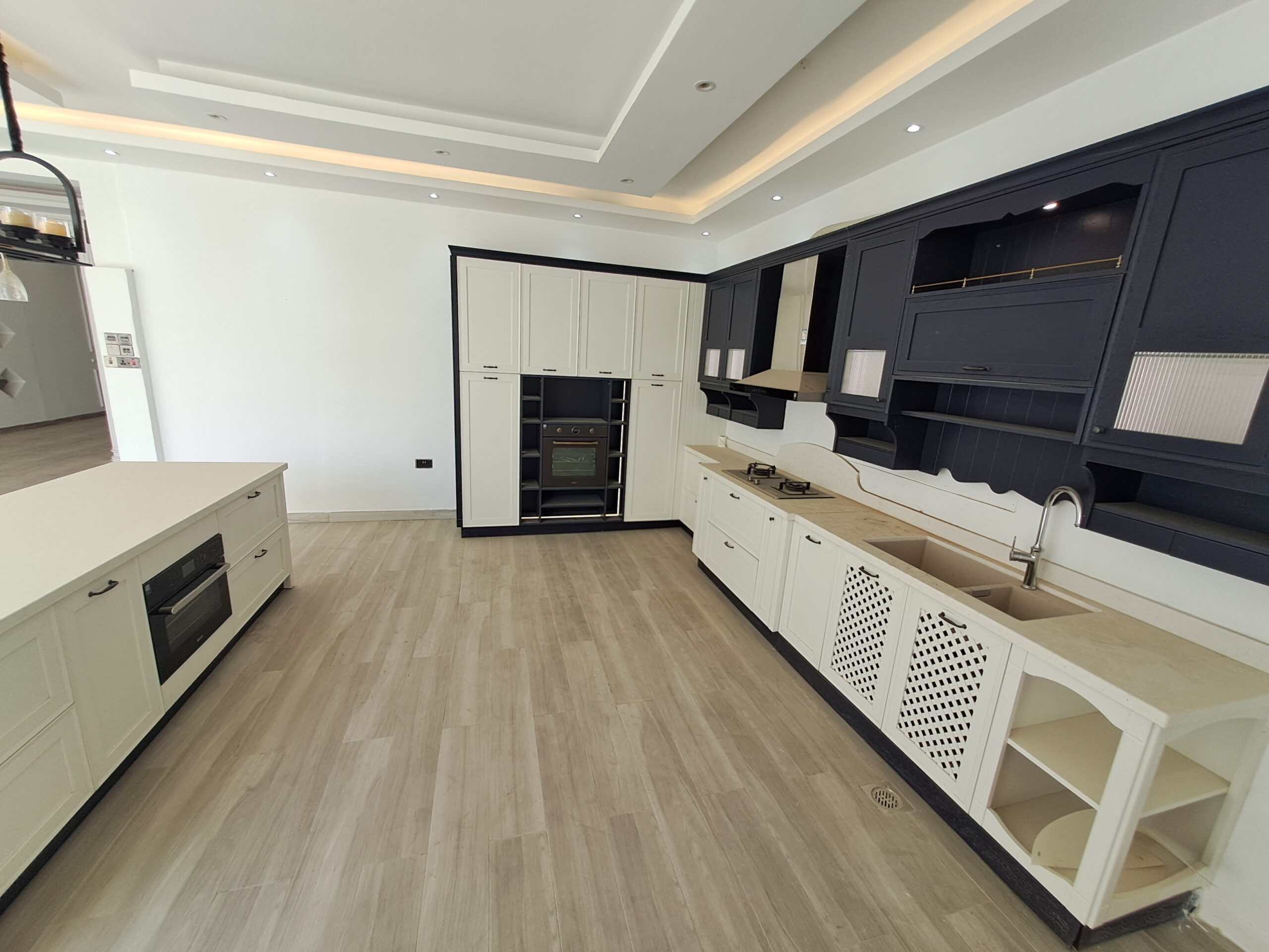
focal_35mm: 13
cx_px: 634
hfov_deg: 106.2
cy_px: 476
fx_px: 477
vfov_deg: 89.9
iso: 40
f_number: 2.2
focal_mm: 1.42
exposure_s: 1/100
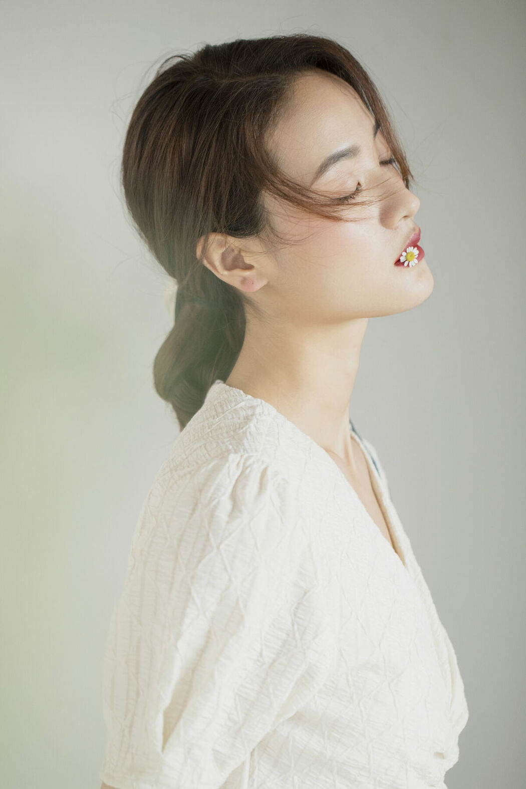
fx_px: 2170
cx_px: 263
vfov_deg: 20.6
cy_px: 394
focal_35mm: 99
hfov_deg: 13.8
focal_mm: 100
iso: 1600
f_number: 3.5
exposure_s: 1/125
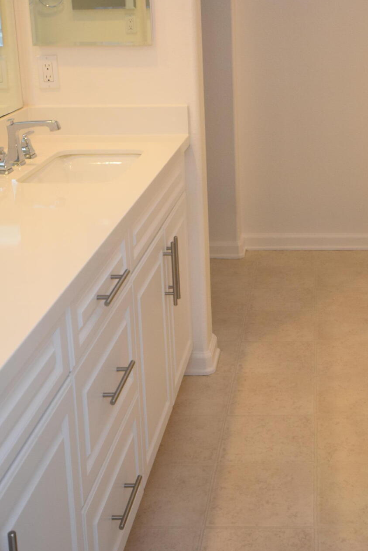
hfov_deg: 23.5
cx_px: 277
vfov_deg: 34.7
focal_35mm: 57
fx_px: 873
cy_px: 187
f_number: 5
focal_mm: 24
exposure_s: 1/100
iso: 800
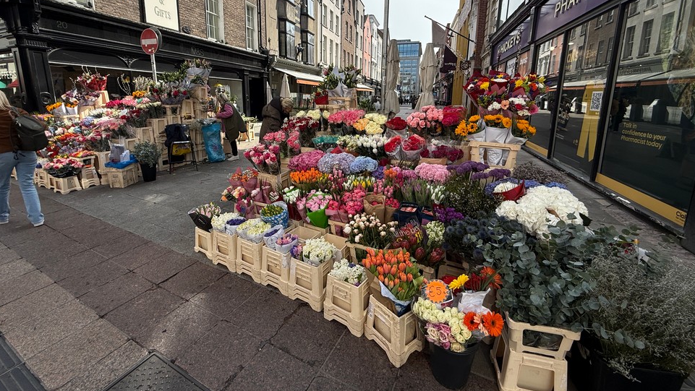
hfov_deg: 99.3
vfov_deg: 66.2
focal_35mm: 16
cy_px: 149
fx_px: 295
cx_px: 335
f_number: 2.2
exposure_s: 1/1167
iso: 50
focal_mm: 2.22
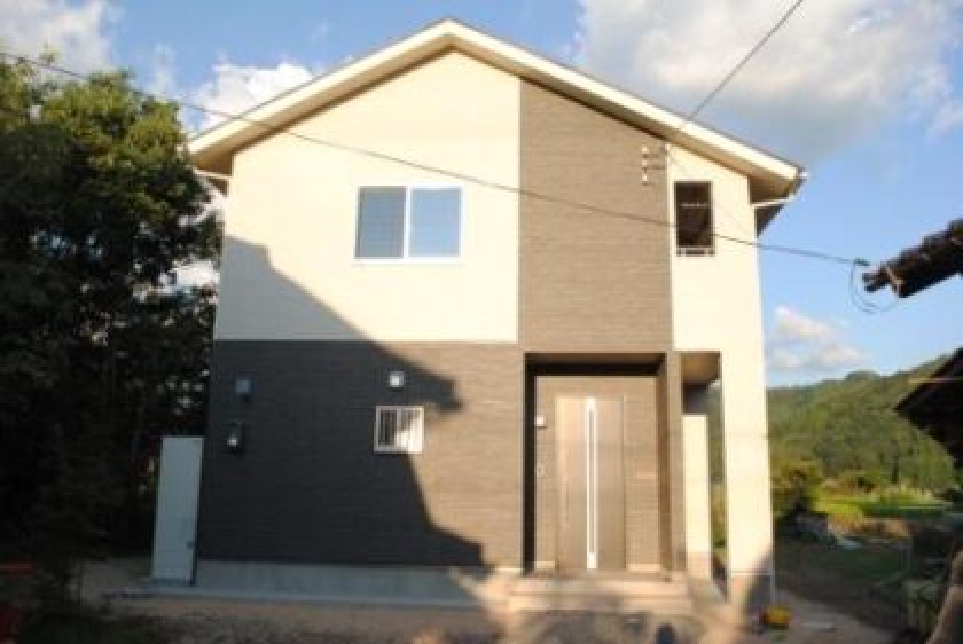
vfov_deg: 48.0
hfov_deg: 67.3
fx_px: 723
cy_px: 322
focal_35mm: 27
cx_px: 482
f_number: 6.3
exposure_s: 1/160
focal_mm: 18
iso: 100
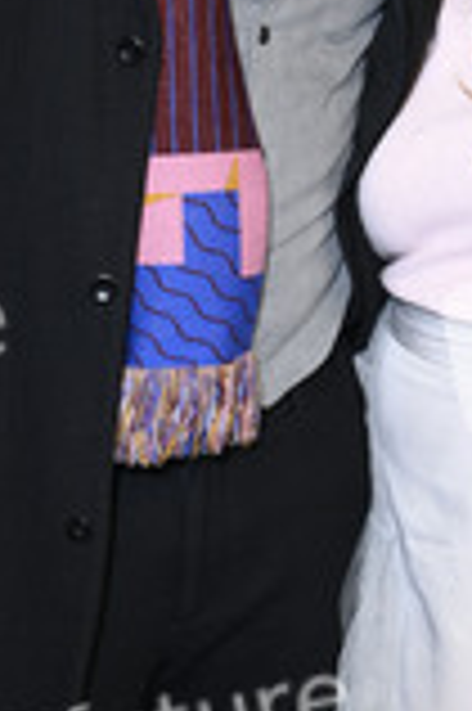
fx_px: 2089
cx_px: 265
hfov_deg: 12.9
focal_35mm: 106
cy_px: 108
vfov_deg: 19.0
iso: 640
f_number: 5.6
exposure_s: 1/250
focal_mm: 42
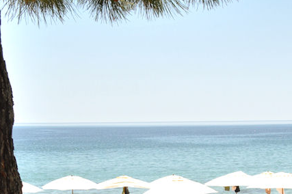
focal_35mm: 118
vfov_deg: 11.3
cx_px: 375
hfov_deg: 16.5
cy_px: 248
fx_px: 956
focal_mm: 28
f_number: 14
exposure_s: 1/200
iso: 200
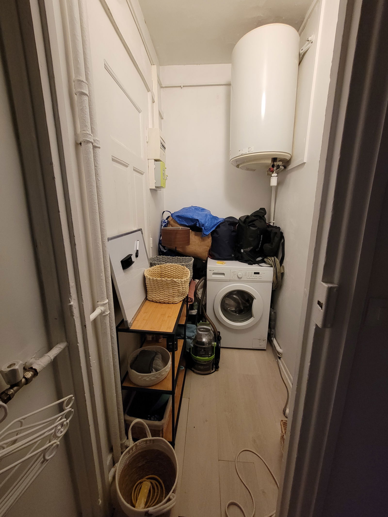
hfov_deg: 89.9
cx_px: 194
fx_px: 194
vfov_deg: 106.2
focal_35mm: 13
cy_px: 258
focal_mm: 2.2
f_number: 2.2
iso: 640
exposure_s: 1/33
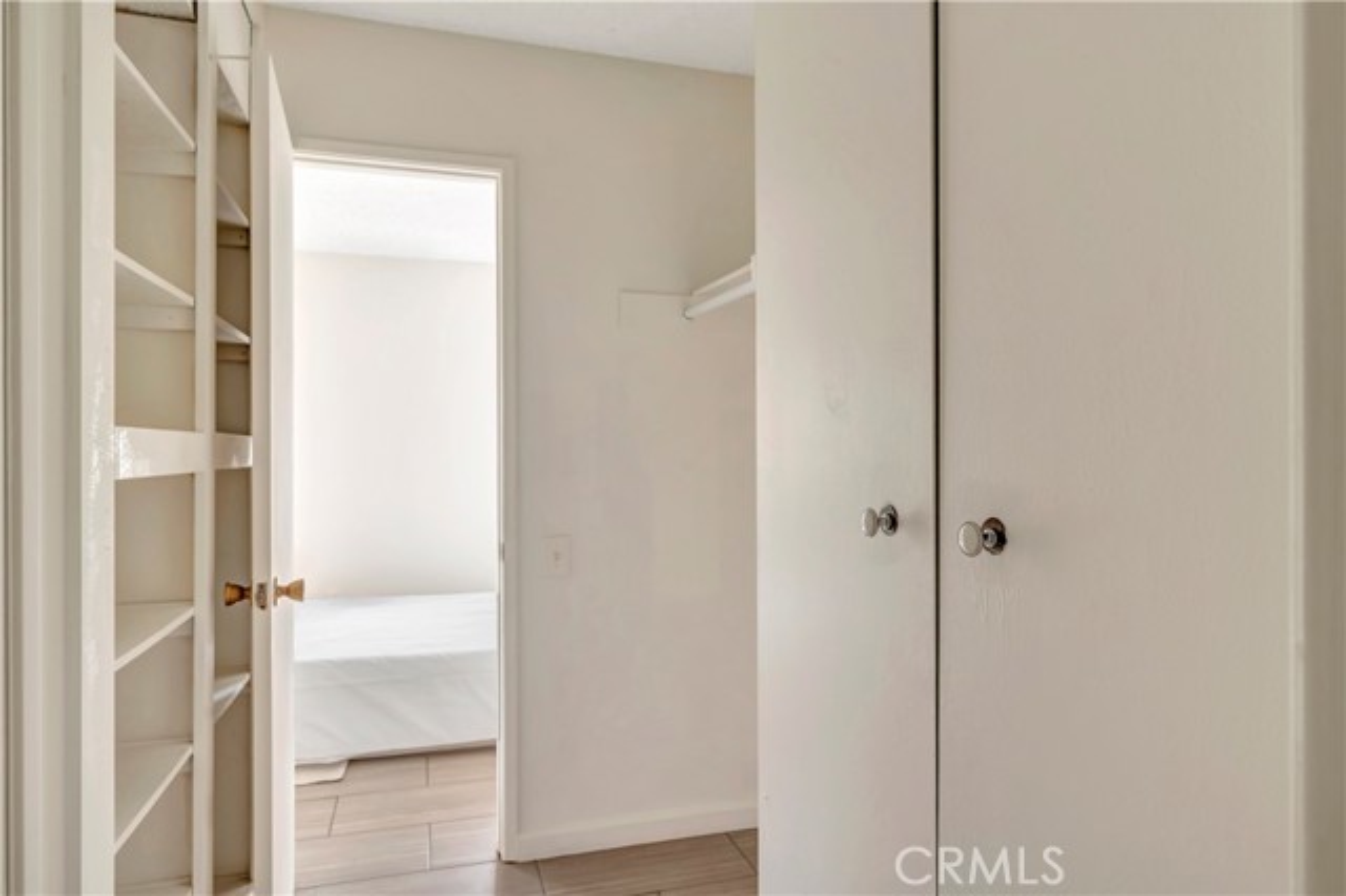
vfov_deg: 60.6
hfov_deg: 82.6
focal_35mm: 20
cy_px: 448
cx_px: 673
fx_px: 766
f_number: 8
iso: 400
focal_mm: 20.5
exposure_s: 1/2.5
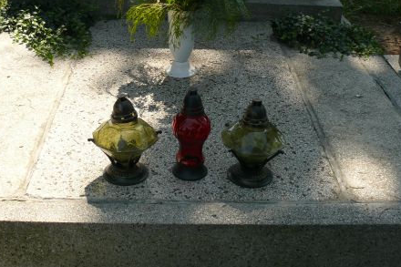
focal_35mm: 53
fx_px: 590
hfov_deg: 37.4
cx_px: 165
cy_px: 55
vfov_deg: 25.1
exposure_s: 1/200
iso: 100
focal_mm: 7.4
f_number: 5.6
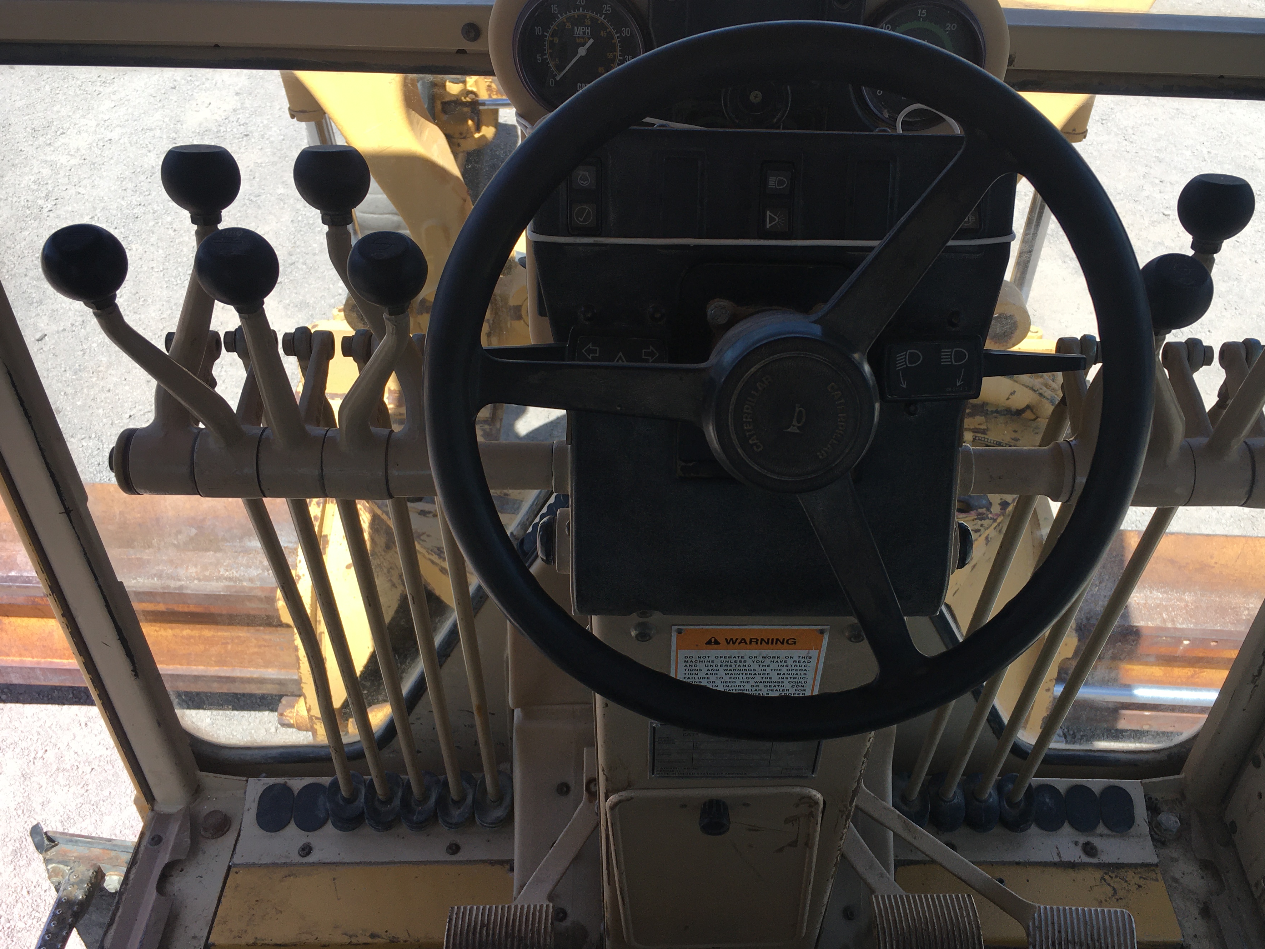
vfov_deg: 42.9
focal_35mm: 33
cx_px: 710
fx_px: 1206
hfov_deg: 55.2
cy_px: 483
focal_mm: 4.15
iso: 25
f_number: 2.2
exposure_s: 1/549
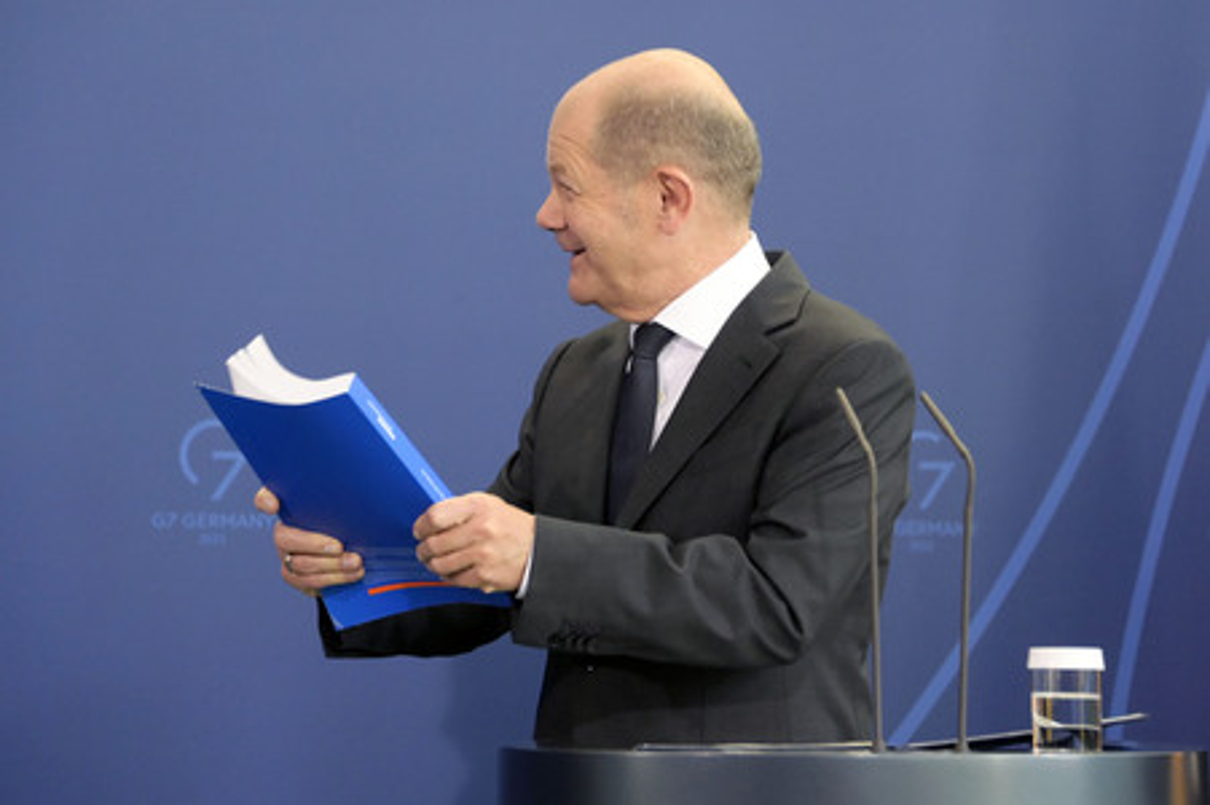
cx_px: 605
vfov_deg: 10.1
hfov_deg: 15.2
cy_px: 402
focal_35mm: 135
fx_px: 4534
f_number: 5.6
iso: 8000
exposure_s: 1/500
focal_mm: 135
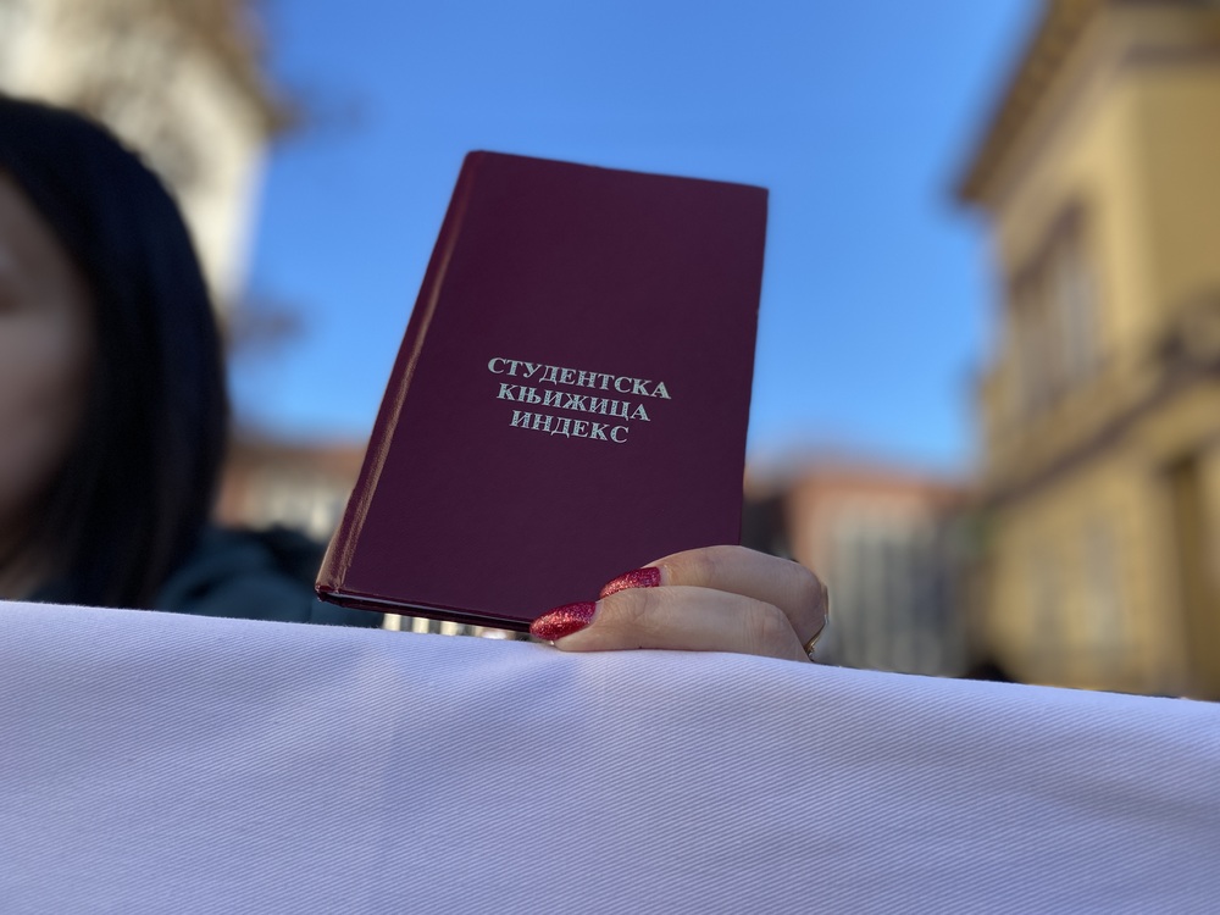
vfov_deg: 53.1
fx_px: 916
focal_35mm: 26
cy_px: 458
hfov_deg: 67.3
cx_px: 610
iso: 32
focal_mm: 4.25
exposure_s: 1/1007
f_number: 1.8
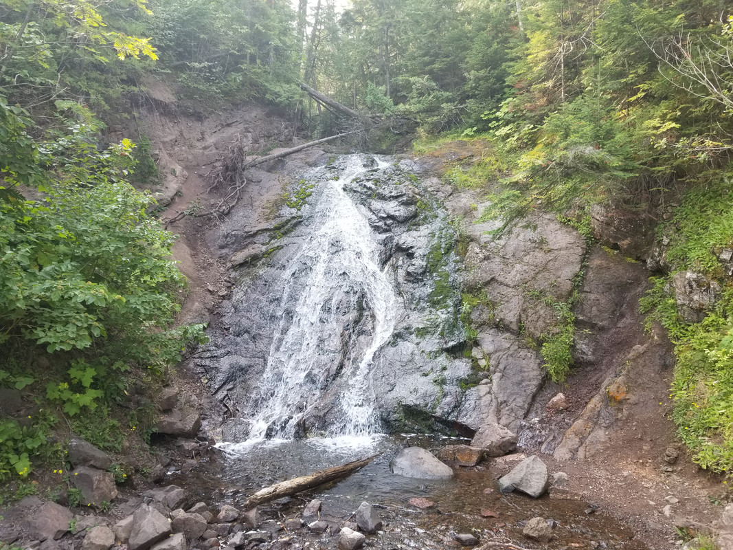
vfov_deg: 53.1
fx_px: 550
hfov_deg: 67.3
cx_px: 366
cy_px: 275
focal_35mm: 26
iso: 50
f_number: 1.7
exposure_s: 1/174
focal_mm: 4.25
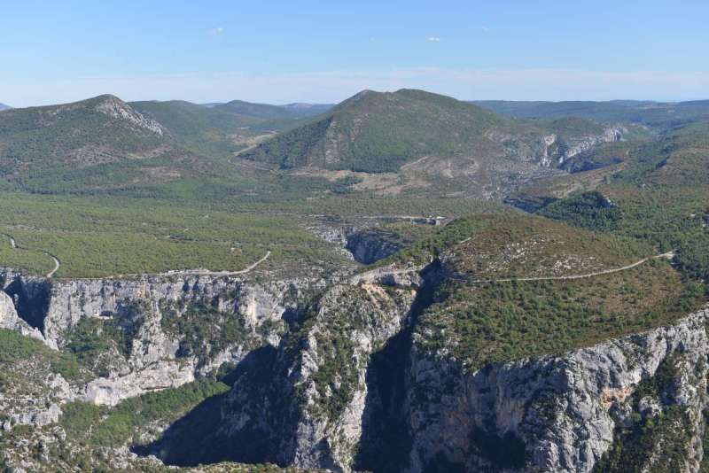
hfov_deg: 41.1
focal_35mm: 48
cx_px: 354
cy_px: 236
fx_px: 946
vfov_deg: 28.1
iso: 125
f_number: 5.6
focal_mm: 48
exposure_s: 1/125
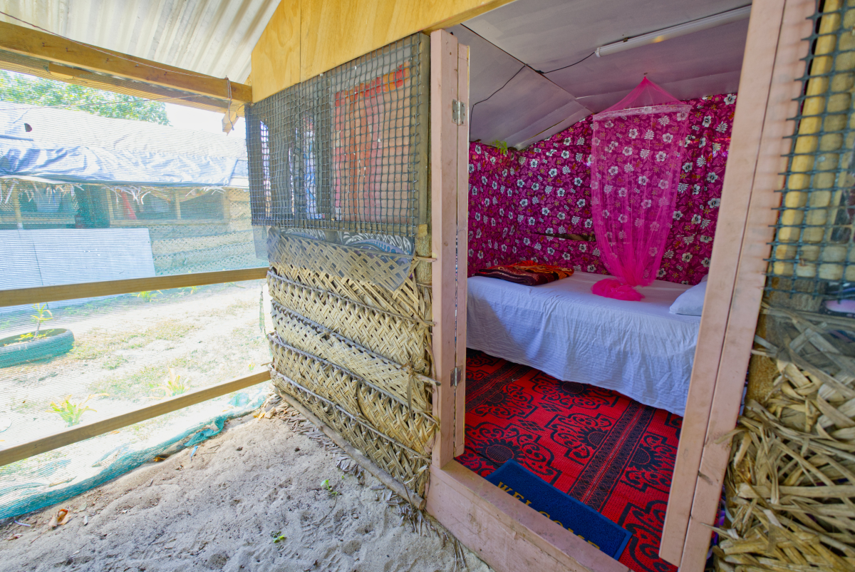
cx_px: 428
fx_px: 356
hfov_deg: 100.3
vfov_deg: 77.4
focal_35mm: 15
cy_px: 286
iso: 125
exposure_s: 1/30
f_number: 2.8
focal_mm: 10
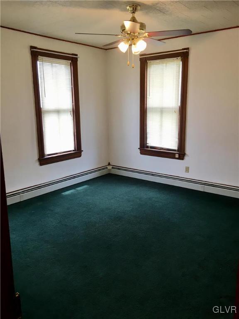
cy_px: 160
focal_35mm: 29
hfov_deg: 48.2
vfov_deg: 61.7
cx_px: 120
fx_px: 267
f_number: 2.2
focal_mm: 4.15
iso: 32
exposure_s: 1/40
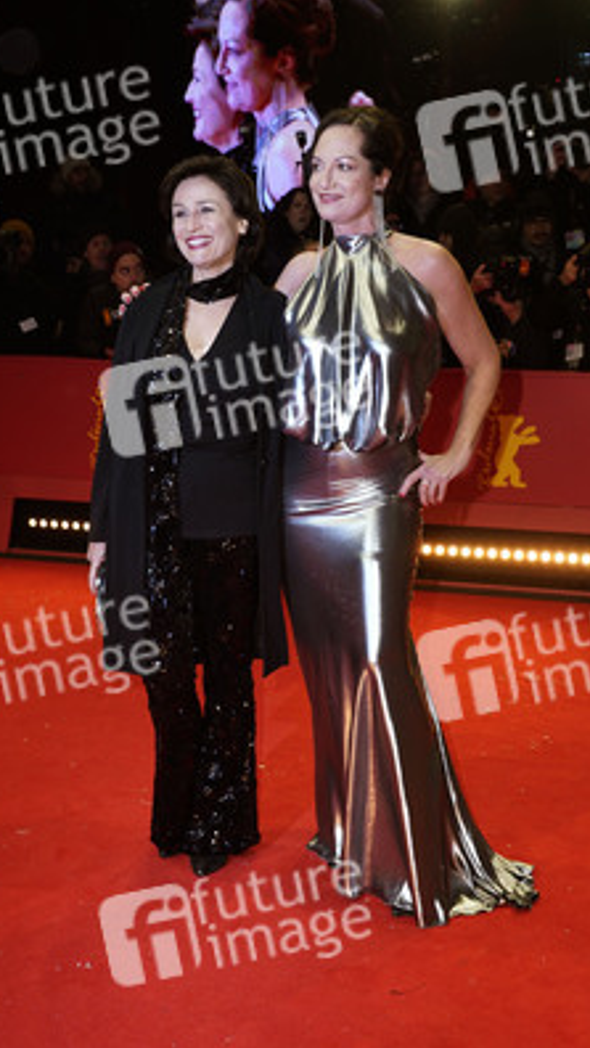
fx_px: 1028
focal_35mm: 37
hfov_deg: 32.0
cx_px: 312
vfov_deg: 54.0
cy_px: 527
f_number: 5.6
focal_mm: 35
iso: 640
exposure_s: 1/160
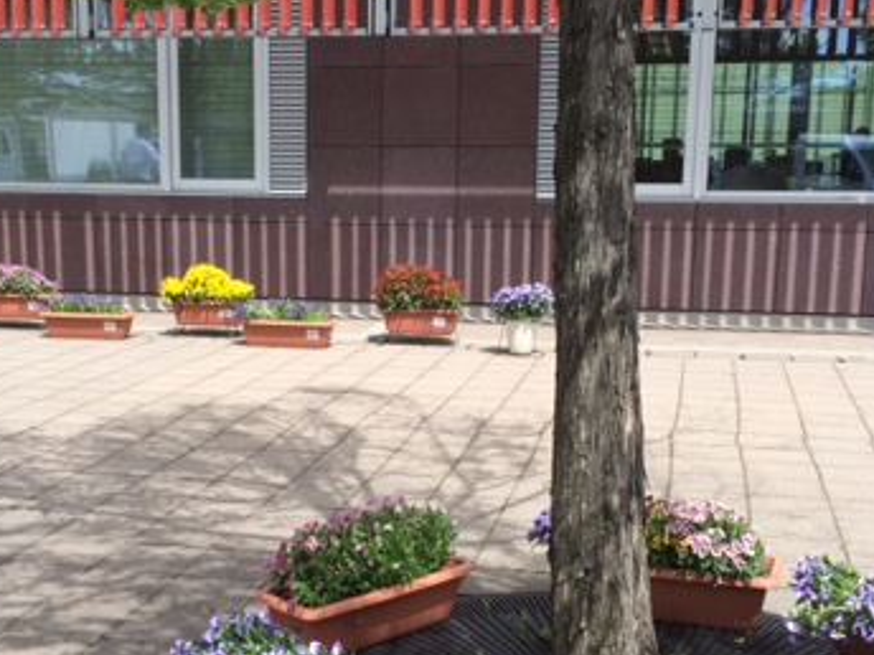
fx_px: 1363
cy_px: 434
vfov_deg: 26.9
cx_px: 368
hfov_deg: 35.5
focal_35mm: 54
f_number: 2.2
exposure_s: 1/1282
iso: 32
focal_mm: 4.15
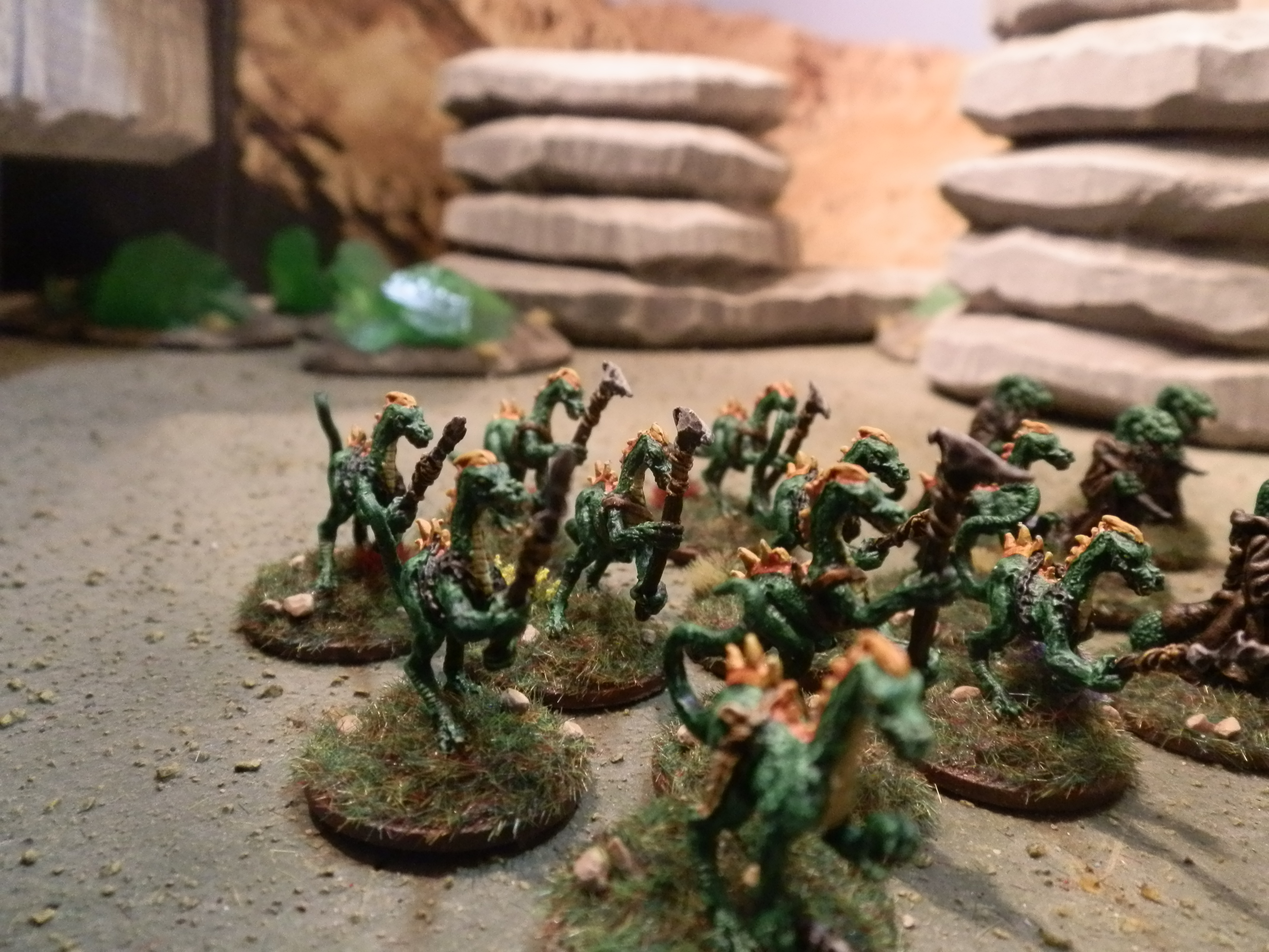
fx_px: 1026
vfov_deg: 49.7
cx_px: 634
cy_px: 476
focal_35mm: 28
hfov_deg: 63.4
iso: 400
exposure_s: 1/60
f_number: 3.1
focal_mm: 5
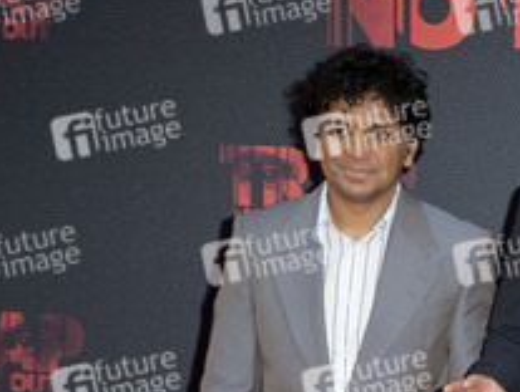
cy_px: 319
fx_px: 2453
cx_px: 551
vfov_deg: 9.1
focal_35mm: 163
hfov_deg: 11.9
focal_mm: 78
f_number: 7.1
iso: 400
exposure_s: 1/250
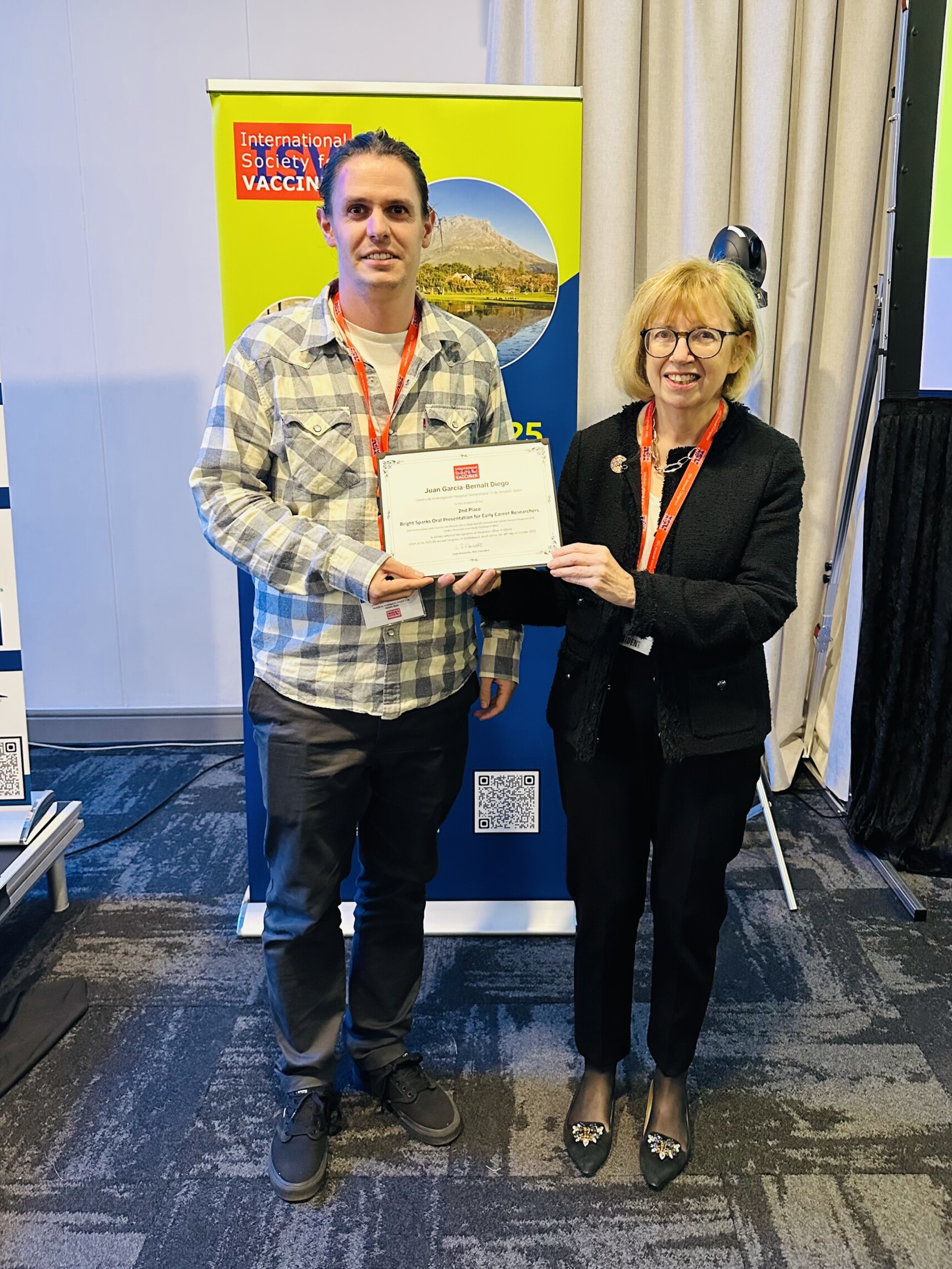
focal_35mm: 27
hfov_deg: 51.3
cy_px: 564
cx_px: 525
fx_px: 990
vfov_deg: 65.1
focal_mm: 6.86
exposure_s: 1/50
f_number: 1.78
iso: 640
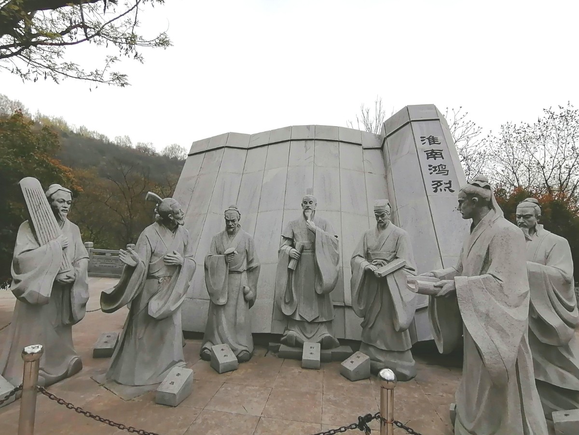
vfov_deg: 74.7
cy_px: 218
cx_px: 290
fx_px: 284
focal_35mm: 17
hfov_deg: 91.0
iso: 50
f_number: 2.4
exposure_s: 1/863
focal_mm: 2.84
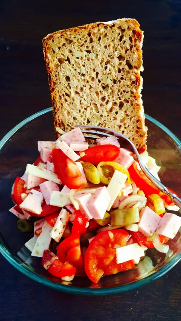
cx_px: 98
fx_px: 273
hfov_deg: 36.7
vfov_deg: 61.0
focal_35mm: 32
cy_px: 160
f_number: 2.2
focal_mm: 4.15
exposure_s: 1/33
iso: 200
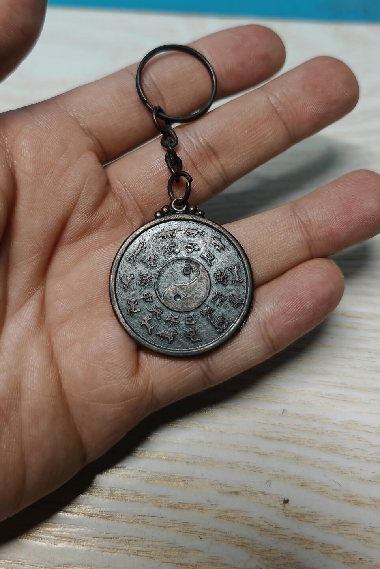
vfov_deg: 54.1
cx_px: 191
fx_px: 554
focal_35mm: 35
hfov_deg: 37.9
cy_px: 232
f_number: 1.6
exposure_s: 1/100
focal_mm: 7.62
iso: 101
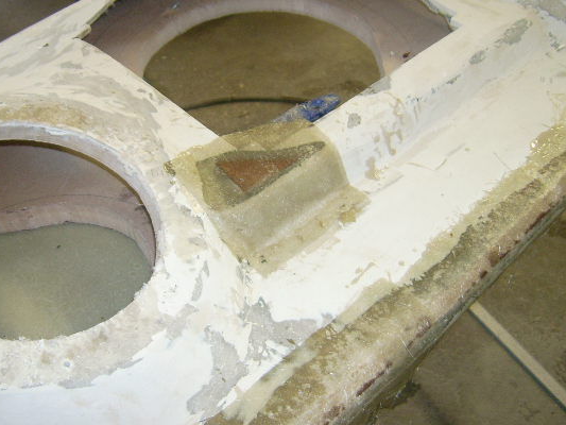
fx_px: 687
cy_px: 212
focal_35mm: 42
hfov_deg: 44.7
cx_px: 244
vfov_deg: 34.4
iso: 100
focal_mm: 5.95
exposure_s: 1/60
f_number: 2.8
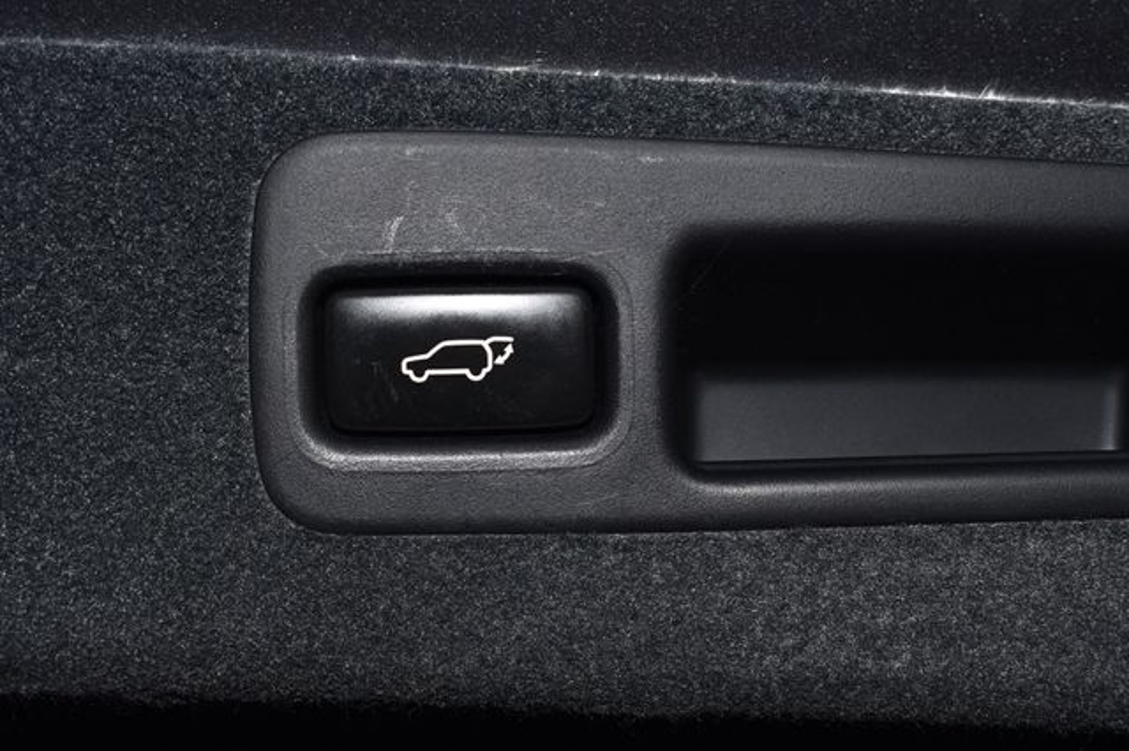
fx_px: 1504
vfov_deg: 28.0
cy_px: 376
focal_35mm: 48
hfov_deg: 41.1
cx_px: 564
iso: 100
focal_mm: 32
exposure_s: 1/60
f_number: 8
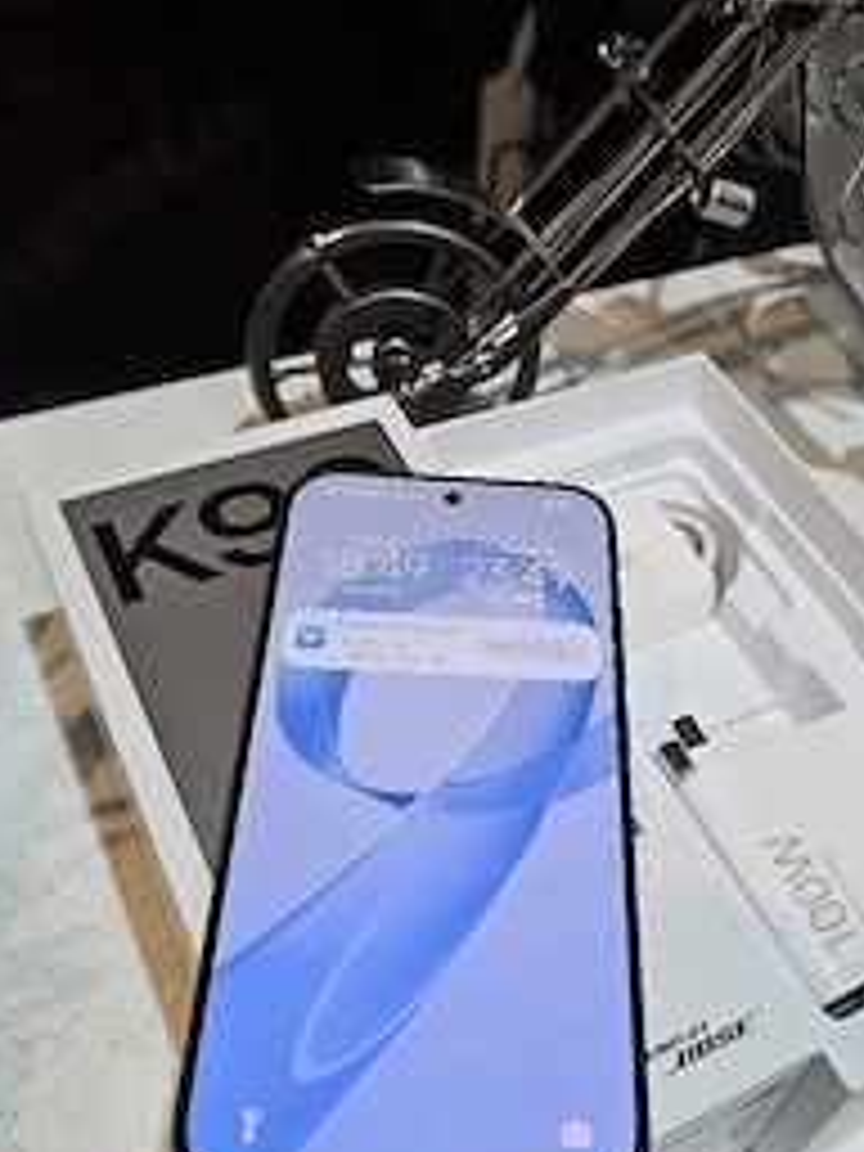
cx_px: 549
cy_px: 608
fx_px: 1198
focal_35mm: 36
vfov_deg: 51.3
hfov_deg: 39.4
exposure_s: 1/101
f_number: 1.7
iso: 200
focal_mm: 6.3
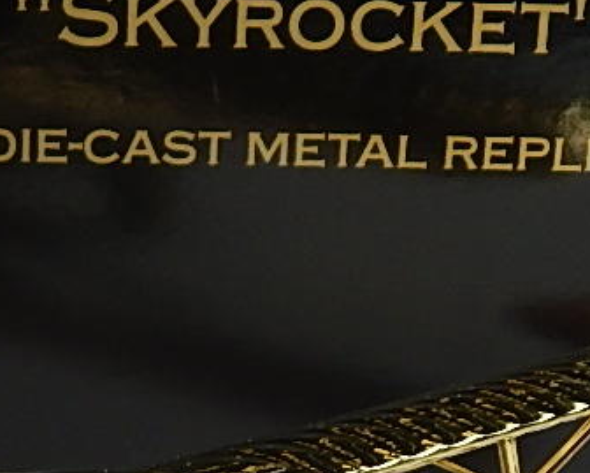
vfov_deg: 9.6
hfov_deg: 12.0
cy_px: 647
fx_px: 2760
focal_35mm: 158
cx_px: -47
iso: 125
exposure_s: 1/30
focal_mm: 6.1
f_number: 3.3
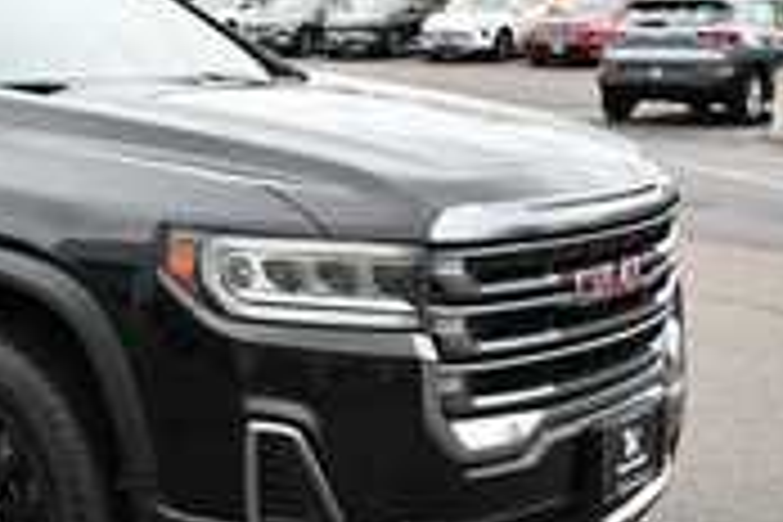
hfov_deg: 27.7
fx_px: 1501
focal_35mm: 69
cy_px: 227
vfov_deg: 19.7
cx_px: 14
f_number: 5.6
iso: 800
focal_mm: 20
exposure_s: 1/250
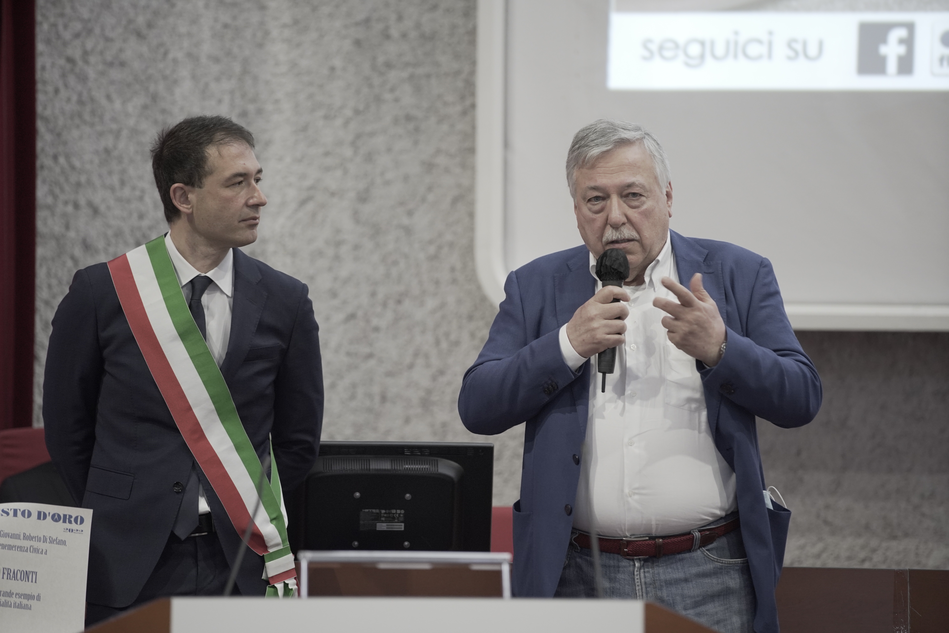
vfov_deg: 6.9
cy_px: 316
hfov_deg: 10.3
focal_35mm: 200
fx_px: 5272
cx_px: 474
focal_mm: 200
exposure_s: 1/80
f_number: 2.8
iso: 3200
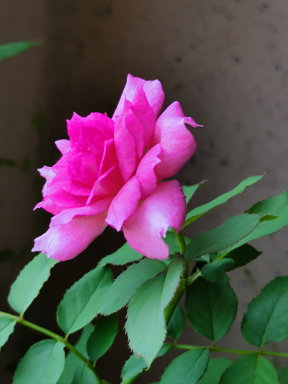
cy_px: 192
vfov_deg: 29.0
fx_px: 743
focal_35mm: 67
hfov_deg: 21.9
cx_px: 144
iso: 50
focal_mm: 5.58
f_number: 1.8
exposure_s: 1/169
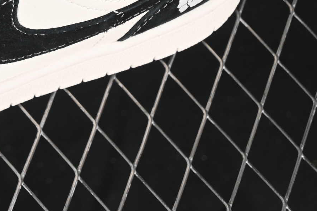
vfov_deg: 5.8
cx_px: -129
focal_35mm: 234
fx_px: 2061
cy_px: -111
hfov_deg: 8.6
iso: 160
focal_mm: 50
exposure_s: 1/60
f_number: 6.3
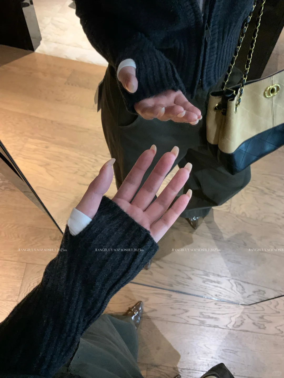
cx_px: 142
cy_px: 189
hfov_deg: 53.1
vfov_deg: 67.3
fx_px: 284
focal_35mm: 26
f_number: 1.8
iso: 640
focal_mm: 4.25
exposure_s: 1/30
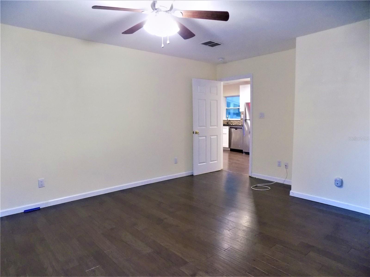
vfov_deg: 58.9
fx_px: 246
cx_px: 185
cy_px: 138
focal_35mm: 23
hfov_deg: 73.9
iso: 400
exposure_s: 1/13
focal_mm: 4
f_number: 3.1
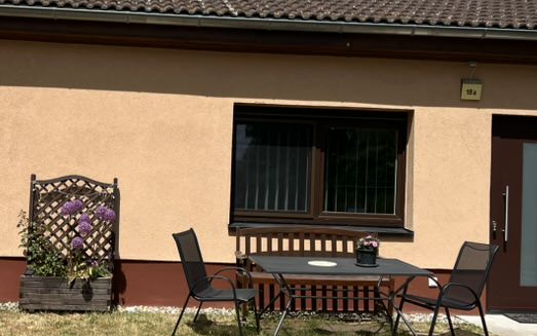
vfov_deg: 24.0
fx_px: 790
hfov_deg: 37.1
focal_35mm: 54
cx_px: 181
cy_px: 165
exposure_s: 1/4630
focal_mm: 5.7
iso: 50
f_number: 1.5
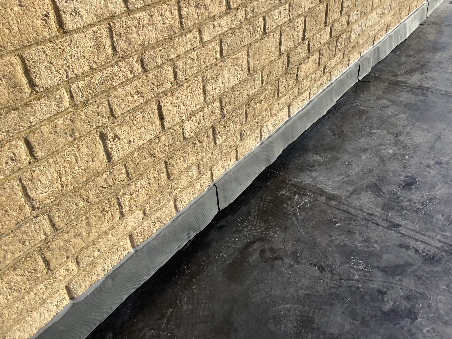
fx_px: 405
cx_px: 226
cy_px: 170
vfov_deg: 45.4
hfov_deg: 58.4
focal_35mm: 31
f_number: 2.4
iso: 25
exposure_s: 1/1116
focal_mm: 3.3
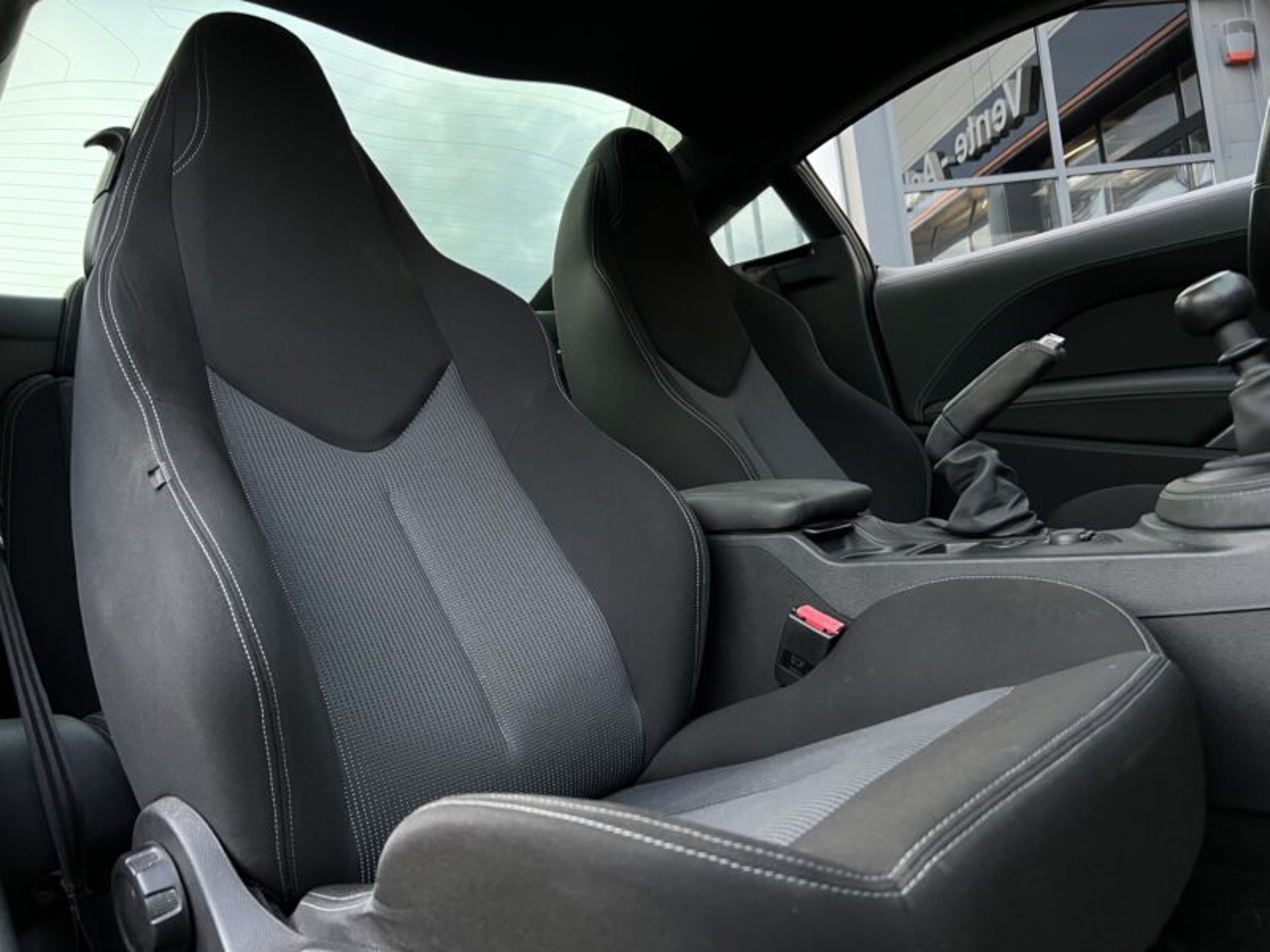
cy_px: 476
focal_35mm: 26
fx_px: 954
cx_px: 635
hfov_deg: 67.3
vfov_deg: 53.1
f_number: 1.5
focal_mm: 5.7
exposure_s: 1/60
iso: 200
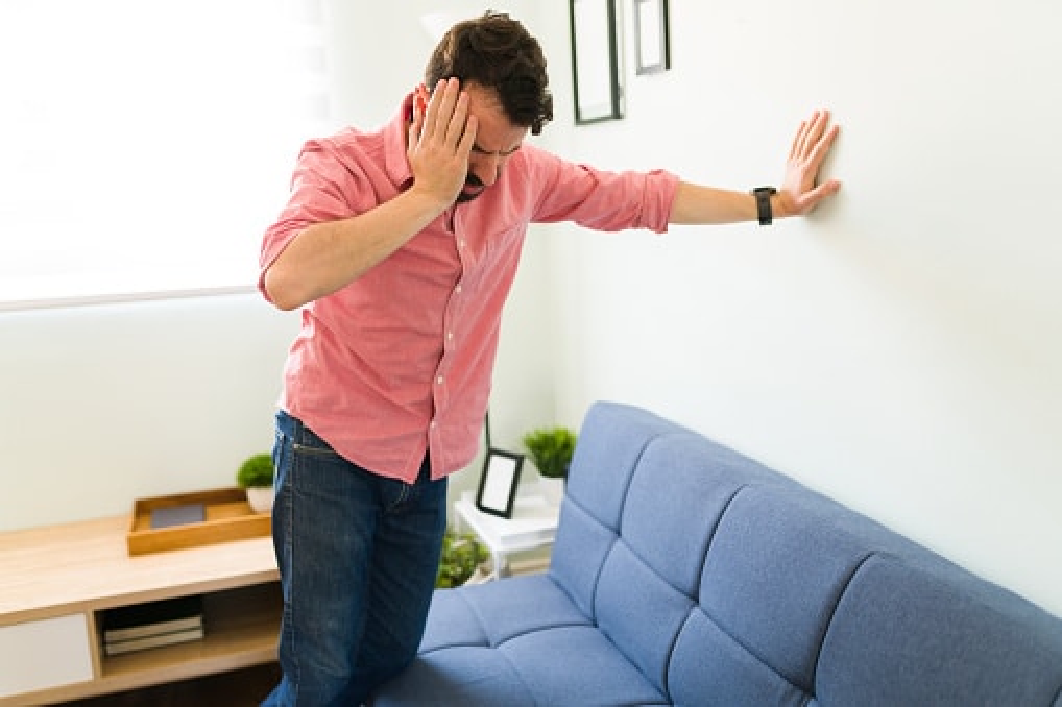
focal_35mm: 35
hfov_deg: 54.4
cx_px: 531
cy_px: 354
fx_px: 1032
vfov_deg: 37.8
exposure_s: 1/125
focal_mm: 35
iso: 320
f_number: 1.8
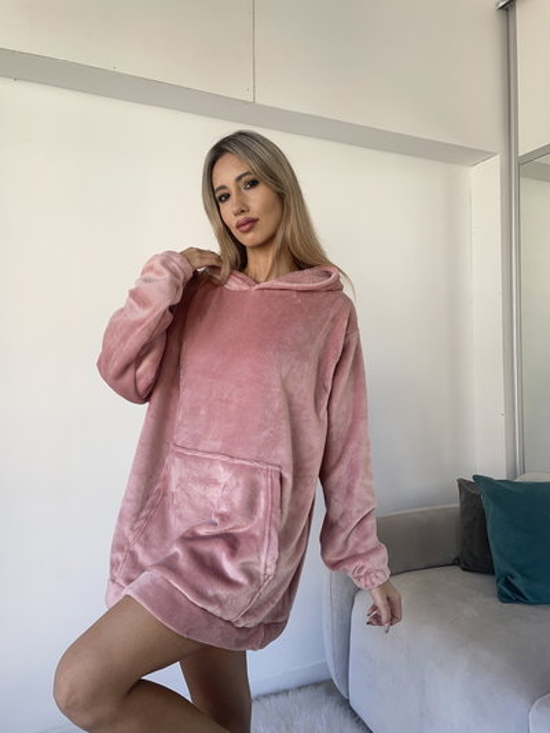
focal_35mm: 26
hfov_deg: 53.1
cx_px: 275
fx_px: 551
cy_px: 366
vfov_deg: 67.3
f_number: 1.6
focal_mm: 4.2
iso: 32
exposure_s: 1/144
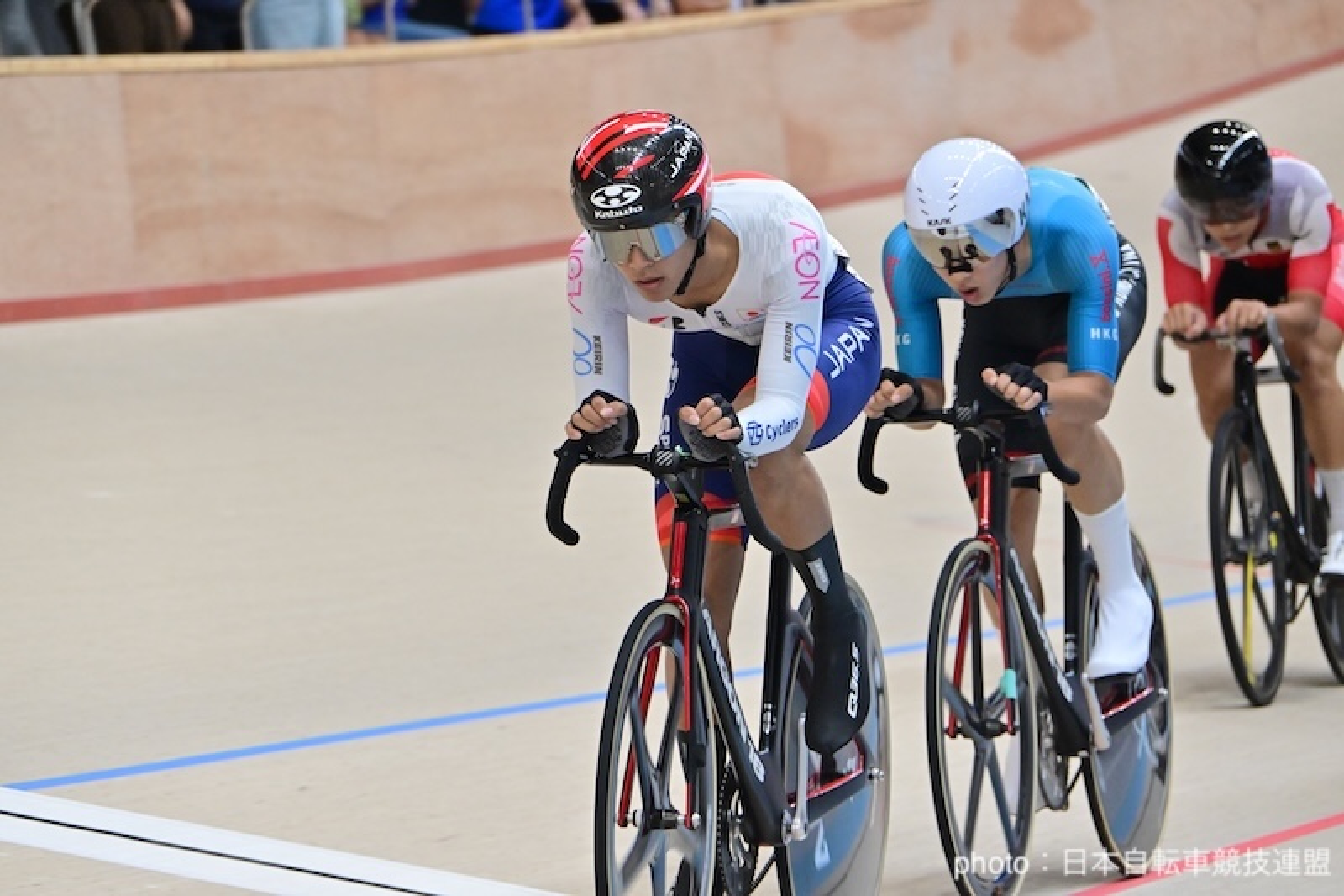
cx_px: 672
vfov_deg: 5.3
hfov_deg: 7.9
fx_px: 9704
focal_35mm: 260
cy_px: 448
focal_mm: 260
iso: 5000
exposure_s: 1/500
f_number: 8
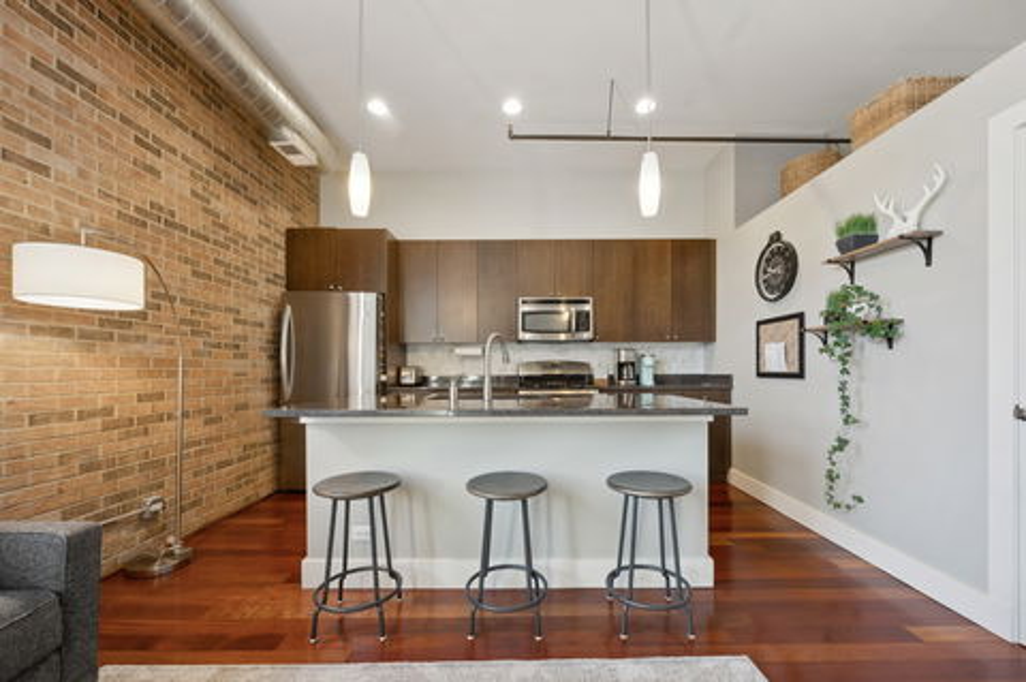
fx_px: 399
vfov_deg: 81.1
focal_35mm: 14
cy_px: 341
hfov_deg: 104.3
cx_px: 513
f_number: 10
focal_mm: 14
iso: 100
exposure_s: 1/2.5
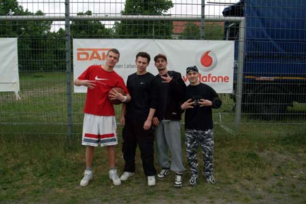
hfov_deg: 61.9
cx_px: 153
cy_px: 102
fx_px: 255
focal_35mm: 30
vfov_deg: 43.6
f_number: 9.5
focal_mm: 20
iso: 400
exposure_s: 1/350
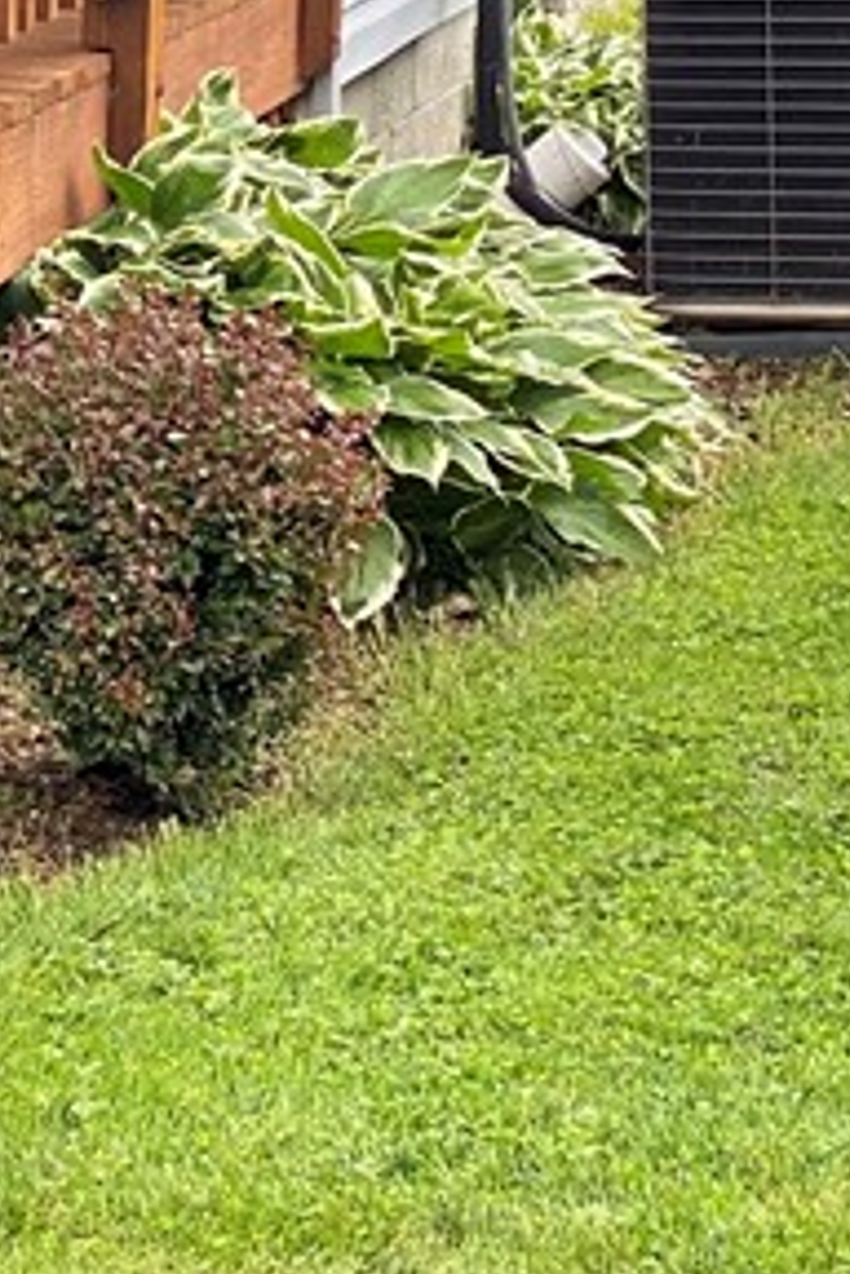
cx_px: -939
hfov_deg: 6.9
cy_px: -115
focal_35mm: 192
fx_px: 6799
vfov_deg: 10.6
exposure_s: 1/121
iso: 40
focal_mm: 6
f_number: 2
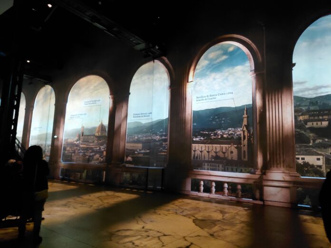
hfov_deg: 69.4
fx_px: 239
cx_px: 166
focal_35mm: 25
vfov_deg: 54.9
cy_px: 124
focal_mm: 4.69
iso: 1250
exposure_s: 1/17.1
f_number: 1.8
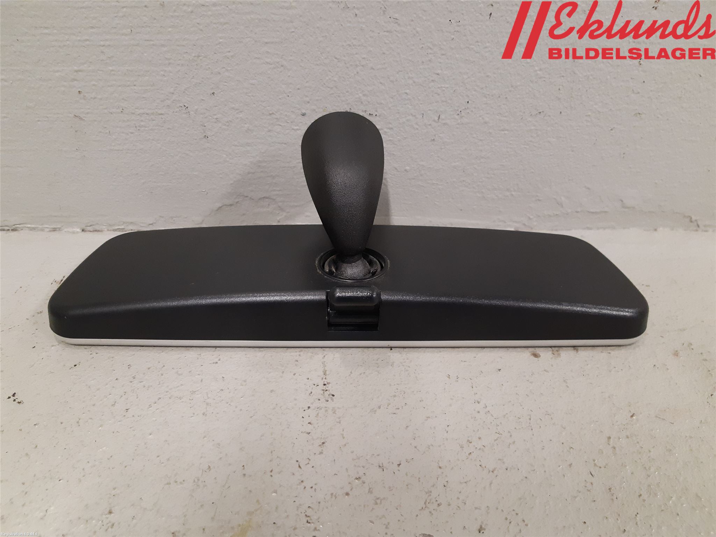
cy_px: 268
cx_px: 358
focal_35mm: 26
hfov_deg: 67.3
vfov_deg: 53.1
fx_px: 538
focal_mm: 3.93
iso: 250
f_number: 1.7
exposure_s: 1/50
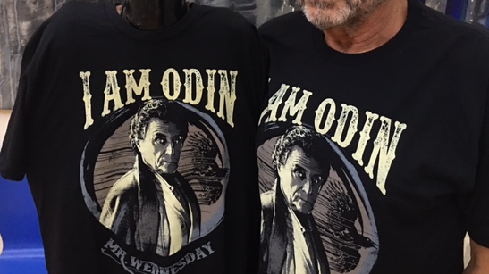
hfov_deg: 54.0
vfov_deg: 31.3
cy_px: 62
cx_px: 225
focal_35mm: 37
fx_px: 479
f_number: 2.2
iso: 64
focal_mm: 4.15
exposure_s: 1/4
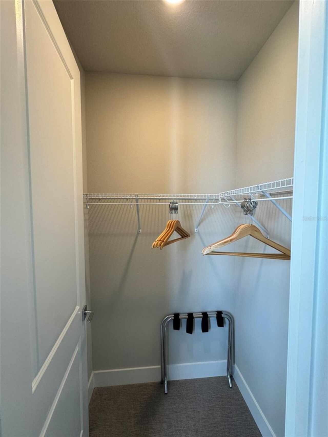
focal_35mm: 14
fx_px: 177
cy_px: 218
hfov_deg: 85.7
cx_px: 164
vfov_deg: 102.1
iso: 200
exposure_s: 1/120
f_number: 2.2
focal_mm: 2.22
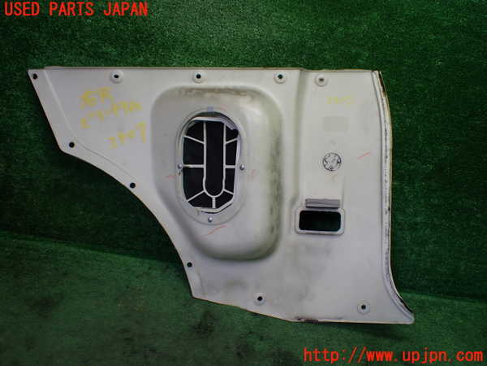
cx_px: 244
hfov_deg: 60.0
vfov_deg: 46.8
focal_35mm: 30
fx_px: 422
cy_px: 183
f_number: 2.3
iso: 200
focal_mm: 5.4
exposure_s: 1/125
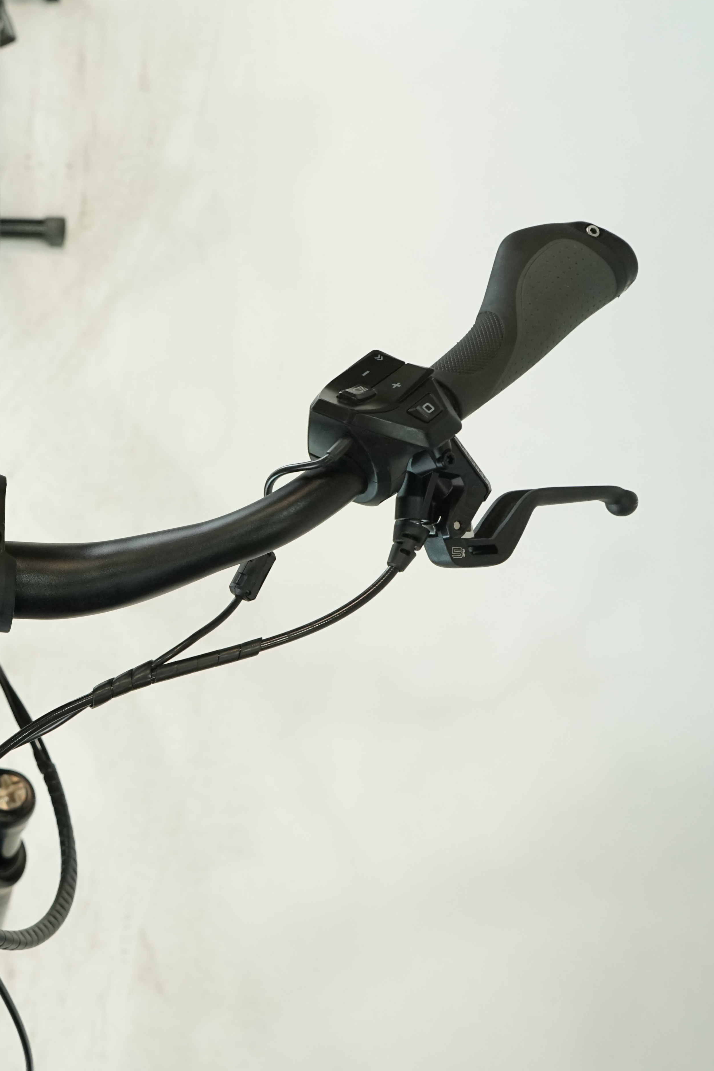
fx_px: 1339
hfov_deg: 27.2
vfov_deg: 43.6
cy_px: 531
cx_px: -86
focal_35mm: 45
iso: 1600
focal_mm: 28
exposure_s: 1/200
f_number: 5.6
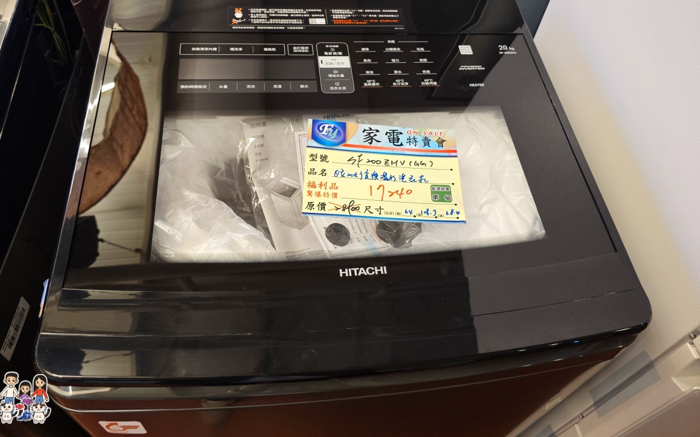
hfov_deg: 72.5
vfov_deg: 49.0
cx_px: 344
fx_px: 477
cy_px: 175
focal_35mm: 25
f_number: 1.7
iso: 250
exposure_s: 1/32.6
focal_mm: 6.3
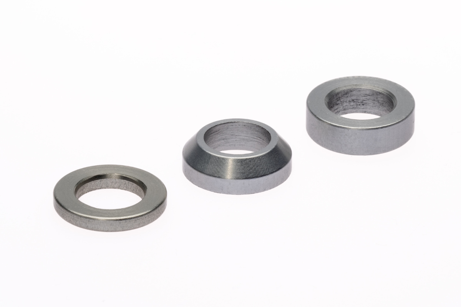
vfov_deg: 11.4
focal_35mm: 120
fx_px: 1537
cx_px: 230
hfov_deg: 17.1
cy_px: 154
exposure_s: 1/125
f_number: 22
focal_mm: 120
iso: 200
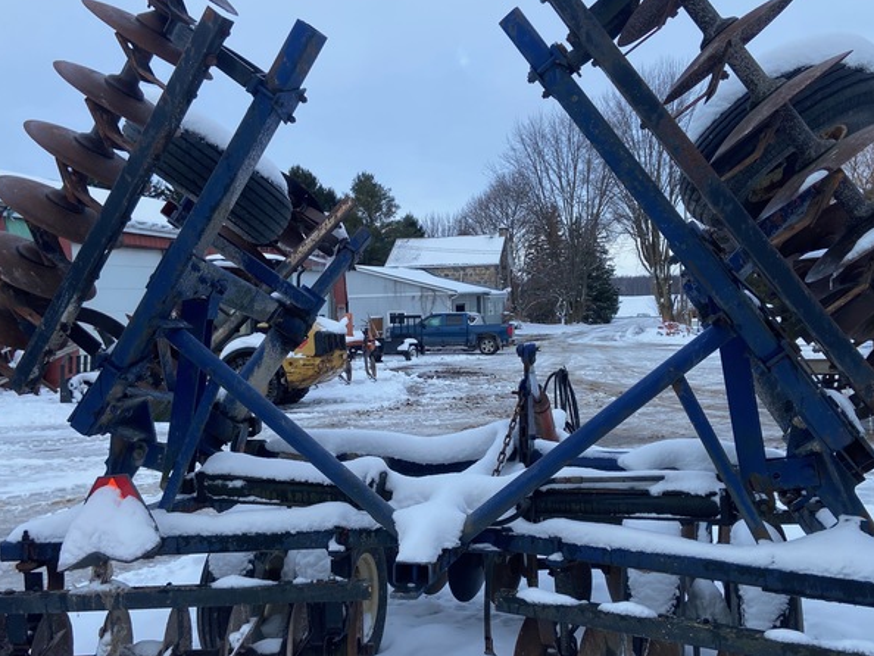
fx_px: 884
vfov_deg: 40.6
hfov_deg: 52.5
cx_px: 477
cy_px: 372
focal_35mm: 35
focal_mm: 4.25
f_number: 1.8
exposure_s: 1/852
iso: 32
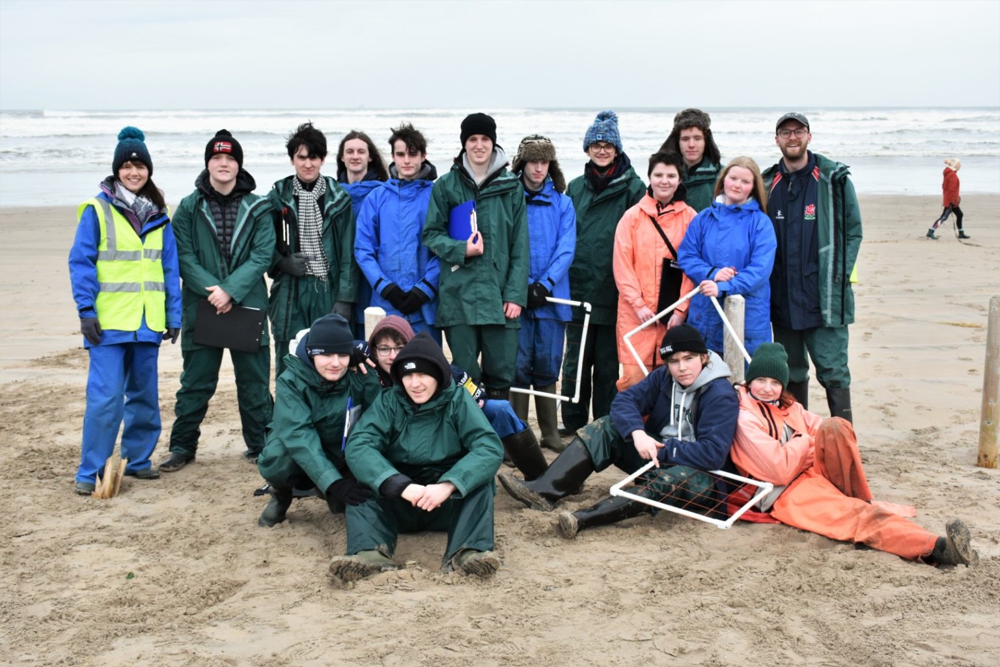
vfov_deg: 28.1
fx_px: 1333
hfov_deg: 41.1
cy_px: 334
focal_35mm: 48
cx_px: 500
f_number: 8
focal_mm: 32
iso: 400
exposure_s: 1/250
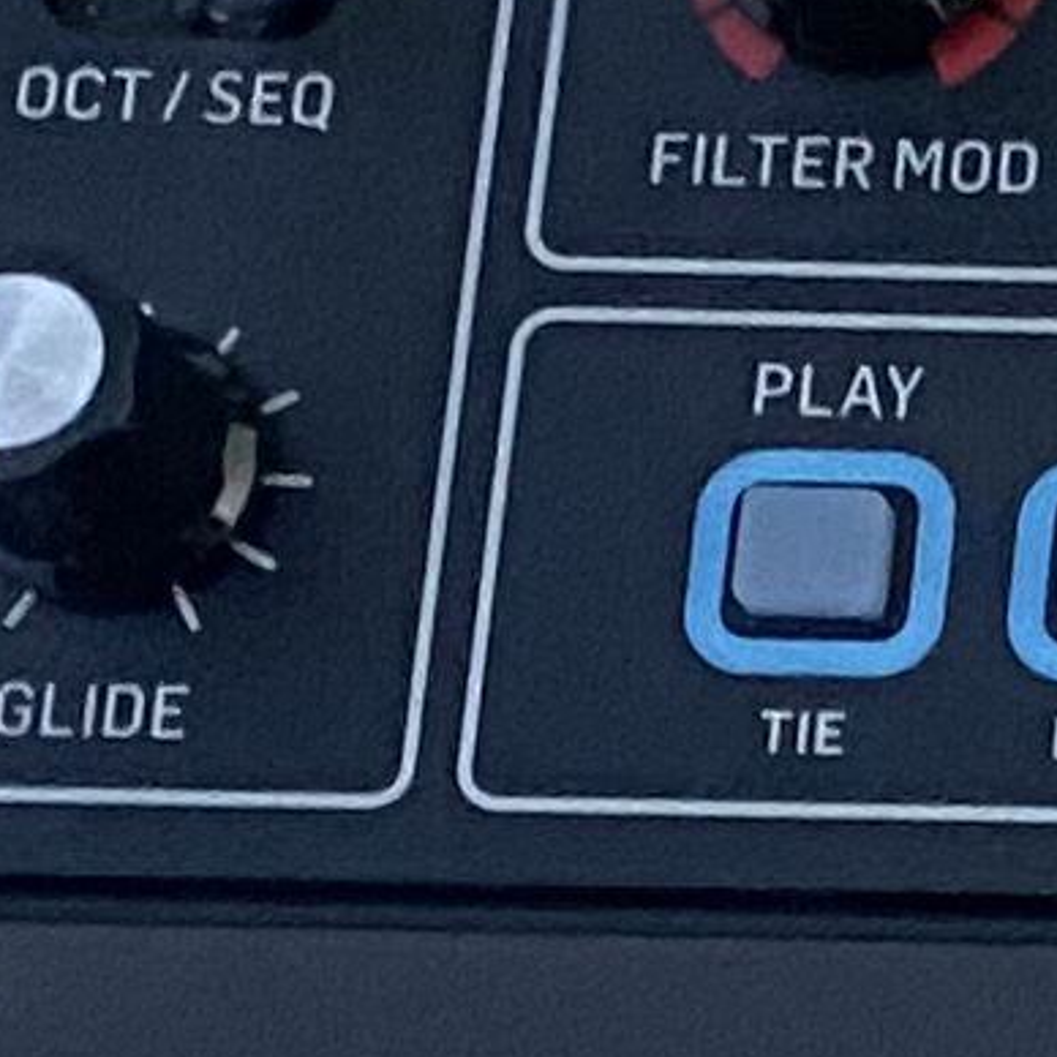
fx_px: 8257
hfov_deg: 6.3
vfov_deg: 7.3
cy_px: 1291
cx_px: 3847
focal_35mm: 239
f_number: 1.8
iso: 400
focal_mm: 4.25
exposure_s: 1/60
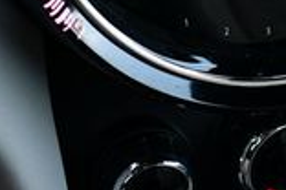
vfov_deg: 8.8
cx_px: 260
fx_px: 1176
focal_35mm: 148
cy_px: -164
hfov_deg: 13.7
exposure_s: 1/250
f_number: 3.5
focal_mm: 18
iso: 720
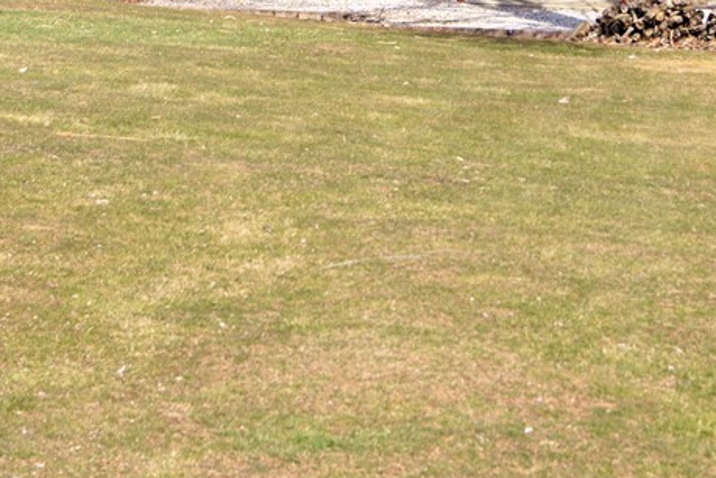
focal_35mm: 195
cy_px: -66
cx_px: 518
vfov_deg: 7.0
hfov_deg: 10.5
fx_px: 3882
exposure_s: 1/200
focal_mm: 55
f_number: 8
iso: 100
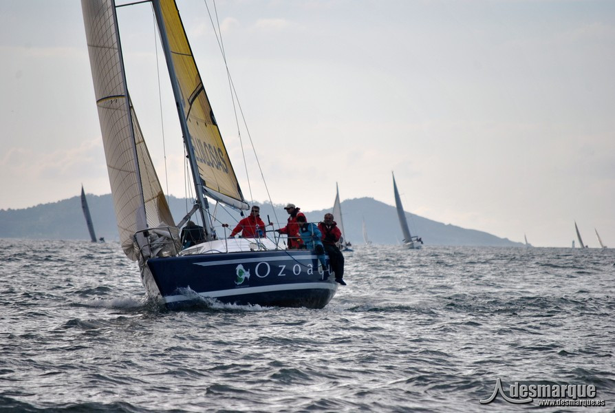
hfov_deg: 6.9
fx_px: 5135
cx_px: 308
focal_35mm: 300
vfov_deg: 4.6
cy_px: 206
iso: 200
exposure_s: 1/1000
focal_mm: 200
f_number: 5.6
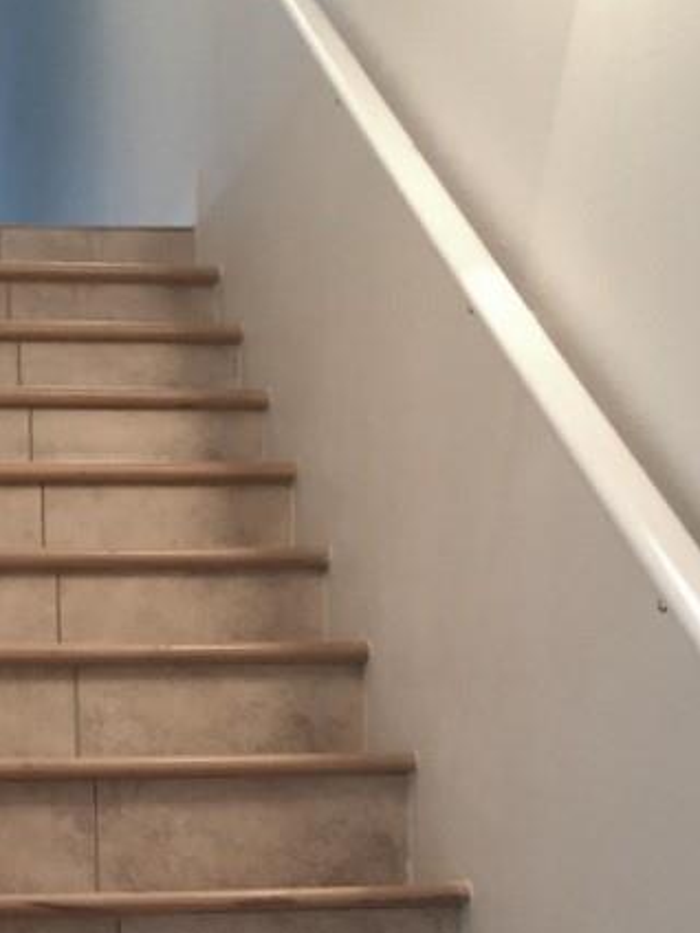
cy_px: 979
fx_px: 1887
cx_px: 103
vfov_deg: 26.0
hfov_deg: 20.7
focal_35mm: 70
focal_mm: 4.15
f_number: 2.2
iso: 64
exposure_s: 1/15
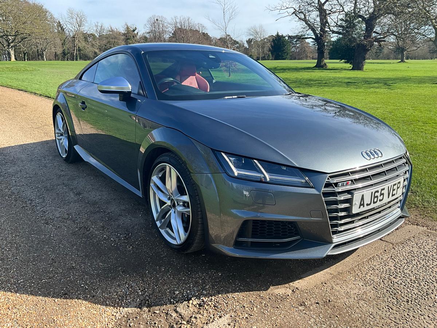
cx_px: 218
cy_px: 164
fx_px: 366
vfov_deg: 48.2
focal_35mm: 29
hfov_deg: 61.7
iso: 25
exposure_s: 1/728
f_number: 1.8
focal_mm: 3
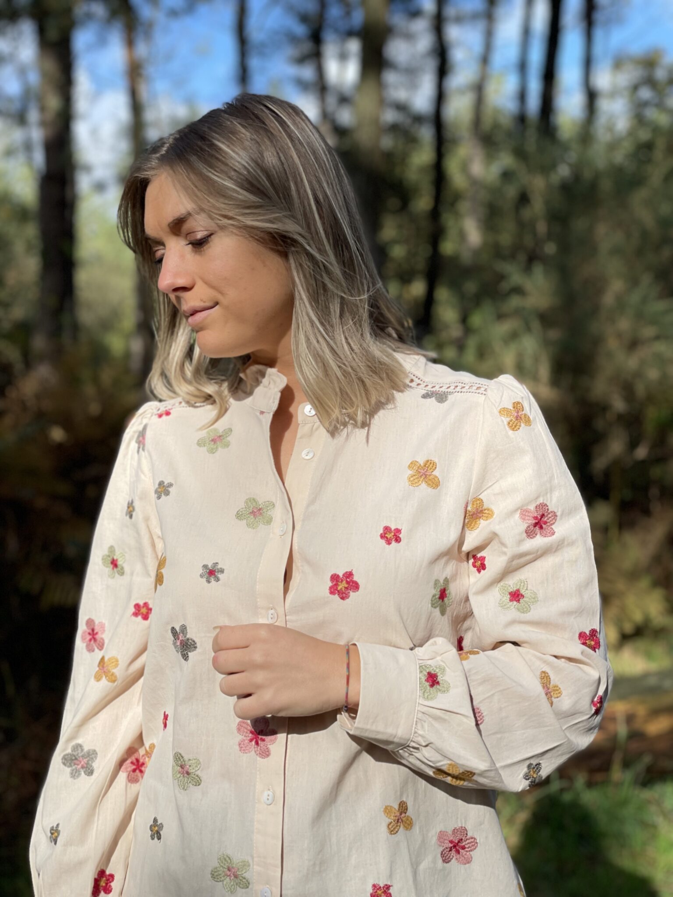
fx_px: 1348
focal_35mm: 52
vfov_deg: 36.8
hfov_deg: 28.0
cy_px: 448
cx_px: 336
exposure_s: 1/786
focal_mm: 6
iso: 32
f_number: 2
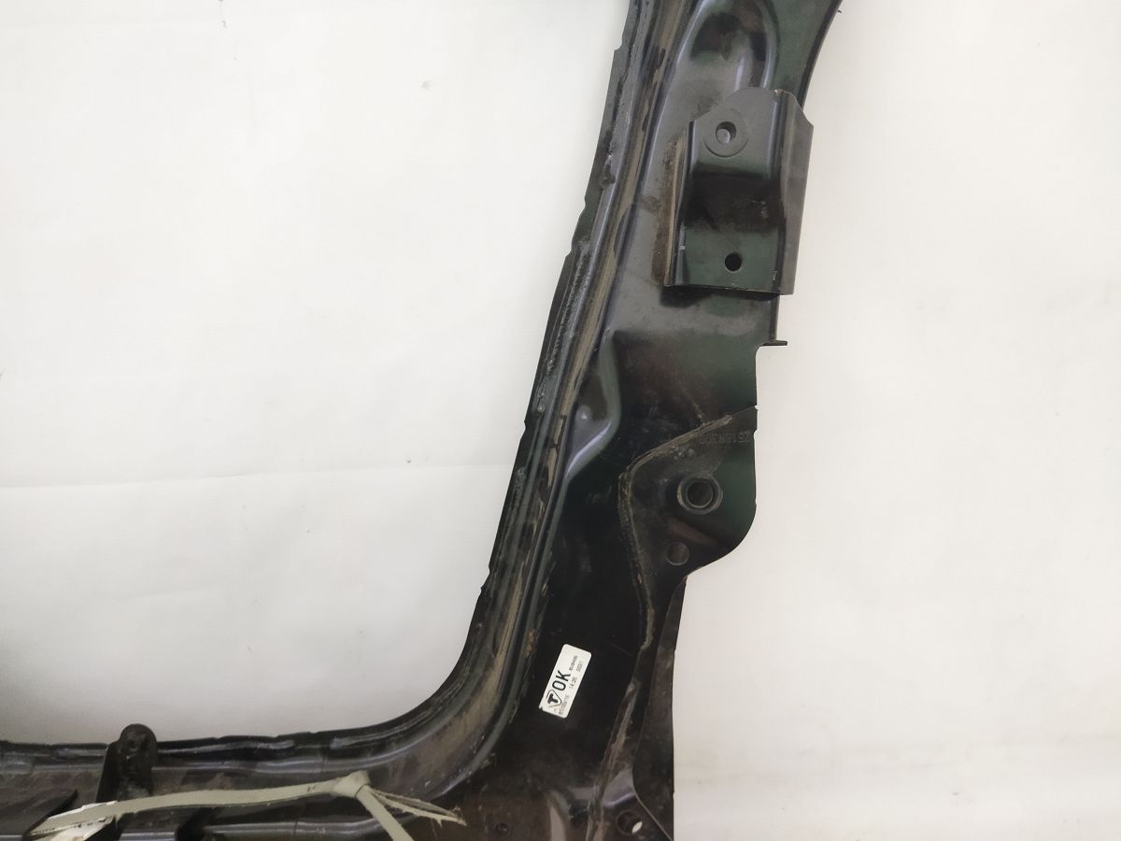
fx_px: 874
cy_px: 420
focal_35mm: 27
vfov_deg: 51.4
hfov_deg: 65.3
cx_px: 560
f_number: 1.79
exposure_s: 1/20
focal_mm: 4.71
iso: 781
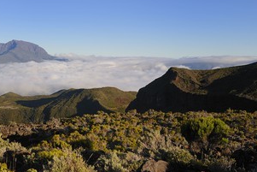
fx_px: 379
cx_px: 112
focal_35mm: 53
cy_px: 117
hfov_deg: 37.4
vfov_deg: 25.4
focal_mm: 38
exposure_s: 1/100
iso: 200
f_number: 14
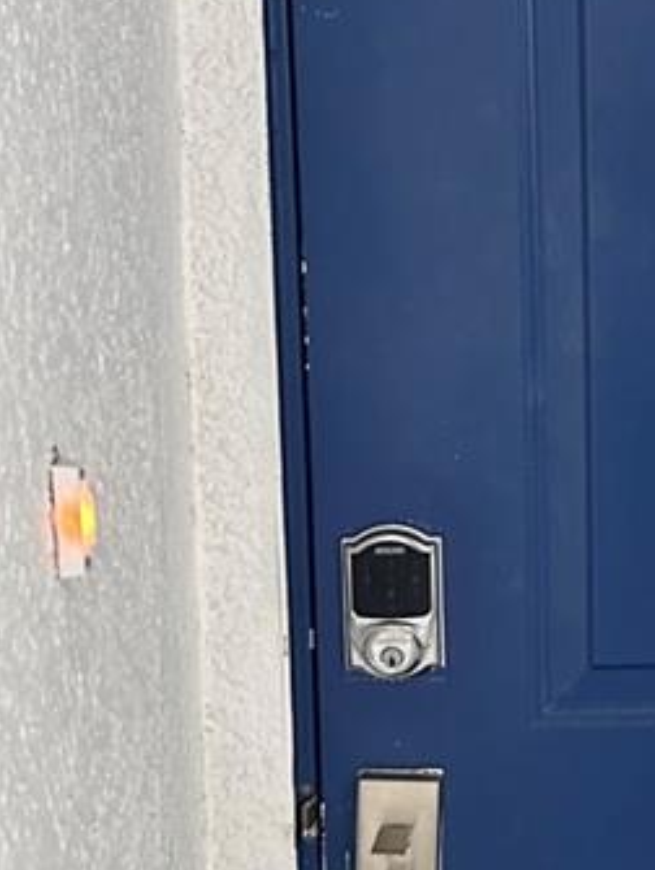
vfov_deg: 21.1
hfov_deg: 14.9
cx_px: 959
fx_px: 2342
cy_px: 400
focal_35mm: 93
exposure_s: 1/60
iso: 200
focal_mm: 5.7
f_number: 1.5
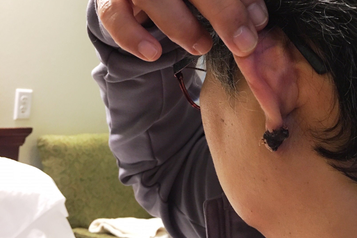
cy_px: 91
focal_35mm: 38
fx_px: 377
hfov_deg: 50.2
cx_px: 224
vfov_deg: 34.9
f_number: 2.2
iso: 200
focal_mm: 4.15
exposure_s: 1/24
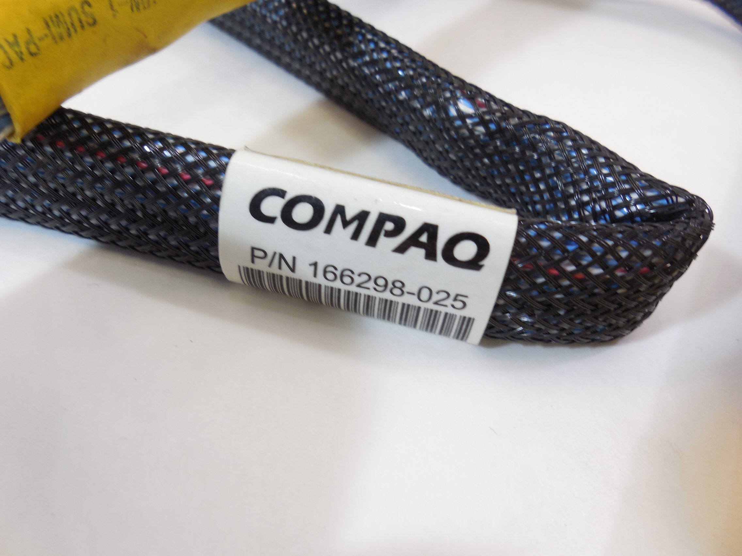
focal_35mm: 26
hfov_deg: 67.3
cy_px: 278
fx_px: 557
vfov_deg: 53.1
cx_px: 371
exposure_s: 1/30
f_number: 3.5
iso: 140
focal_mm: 4.6
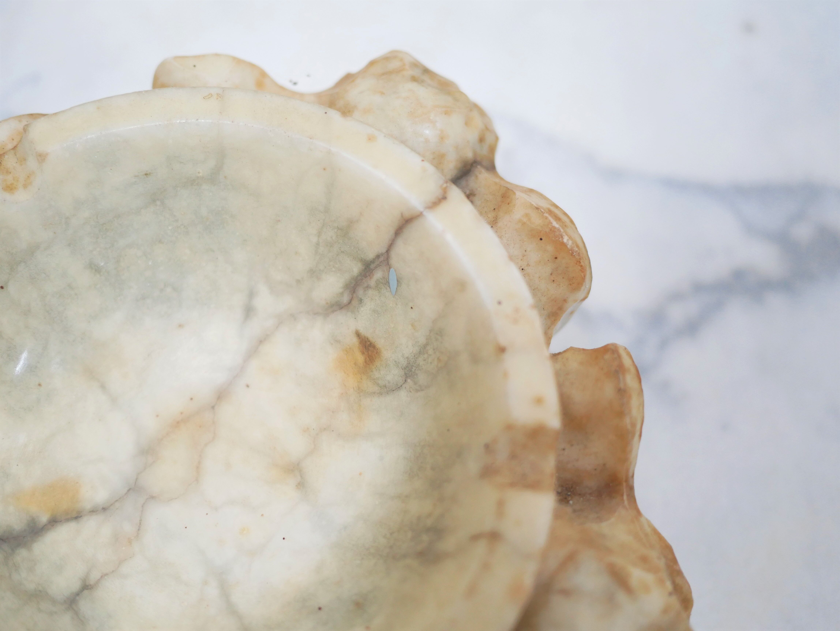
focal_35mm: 40
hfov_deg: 46.8
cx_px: 420
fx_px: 971
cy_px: 316
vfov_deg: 36.0
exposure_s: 1/60
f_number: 1.7
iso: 1000
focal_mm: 20
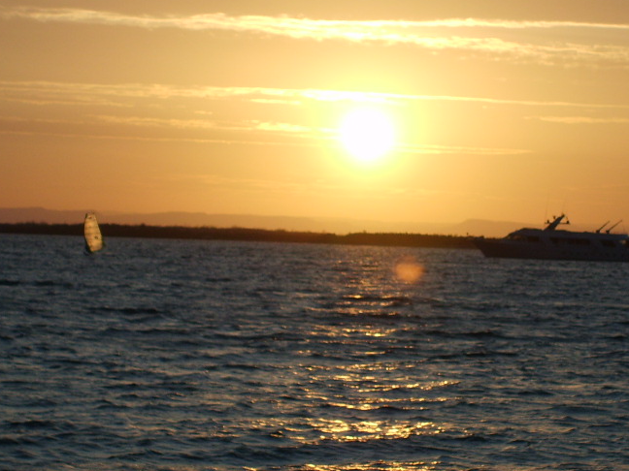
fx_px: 3016
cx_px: 389
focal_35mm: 166
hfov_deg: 11.9
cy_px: 203
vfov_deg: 8.9
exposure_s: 1/500
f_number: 4.9
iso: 50
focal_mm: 17.4
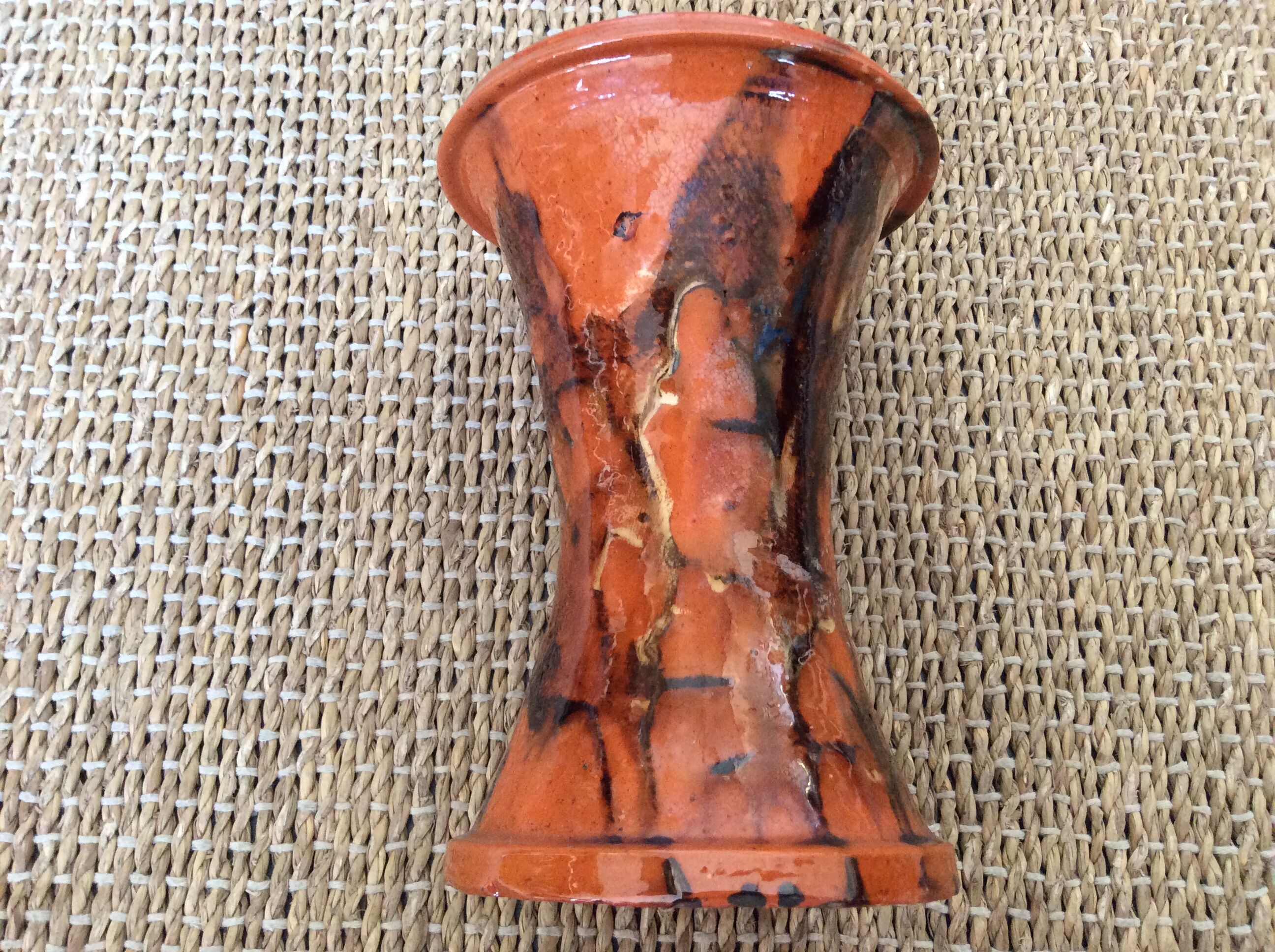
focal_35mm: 32
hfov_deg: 56.9
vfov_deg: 44.1
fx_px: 1177
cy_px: 476
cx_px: 638
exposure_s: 1/25
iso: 200
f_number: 2.4
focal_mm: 3.3
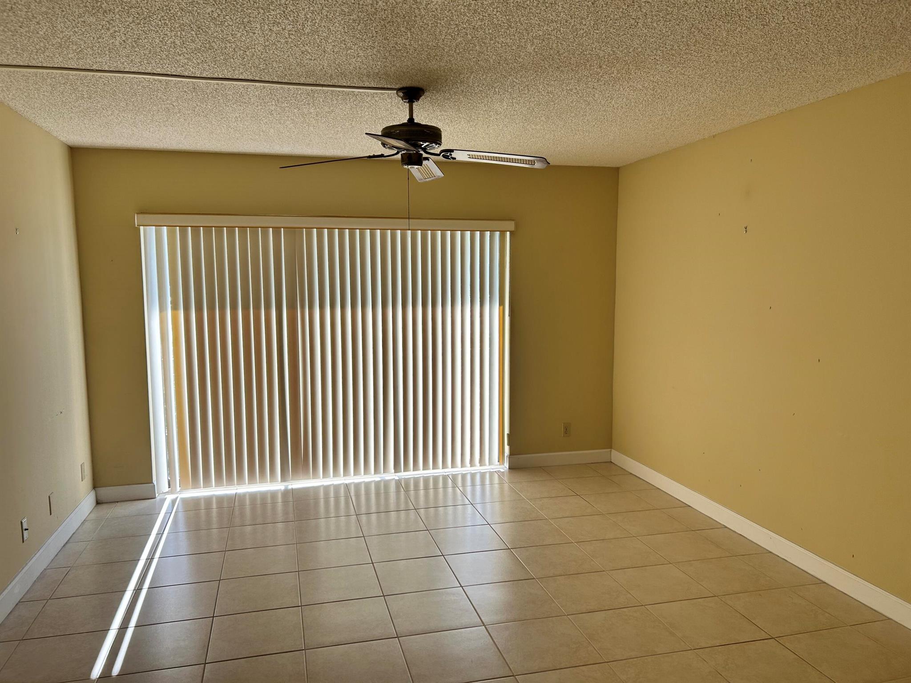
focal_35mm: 26
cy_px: 342
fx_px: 684
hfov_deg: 67.3
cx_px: 456
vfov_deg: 53.1
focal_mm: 5.7
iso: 40
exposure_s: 1/282
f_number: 1.5
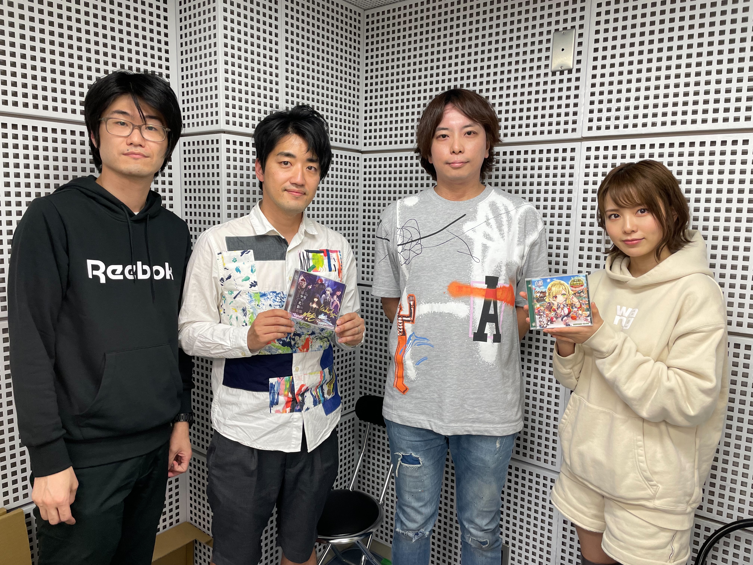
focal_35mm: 26
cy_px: 282
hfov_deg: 67.3
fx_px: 566
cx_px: 376
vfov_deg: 53.1
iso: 125
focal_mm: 4.2
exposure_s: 1/100
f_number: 1.6
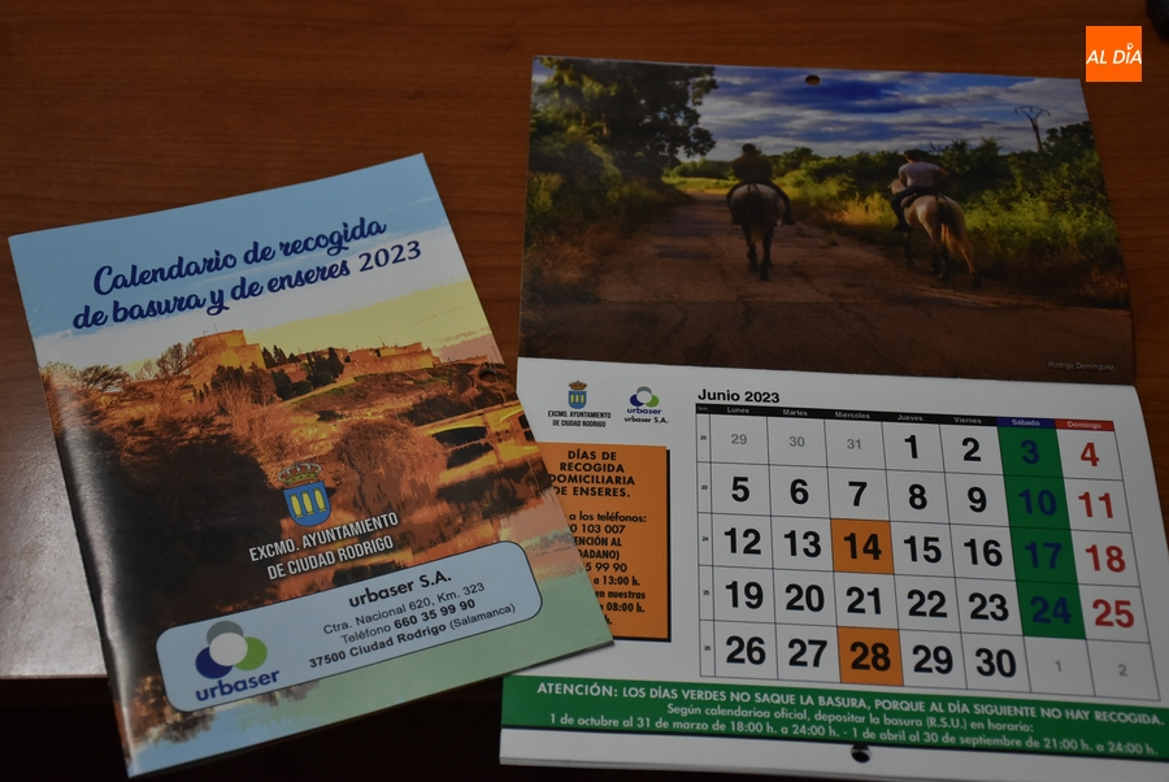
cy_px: 391
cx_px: 584
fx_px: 1950
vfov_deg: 22.7
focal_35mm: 60
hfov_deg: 33.4
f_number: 4.5
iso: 800
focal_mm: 40
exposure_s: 1/125
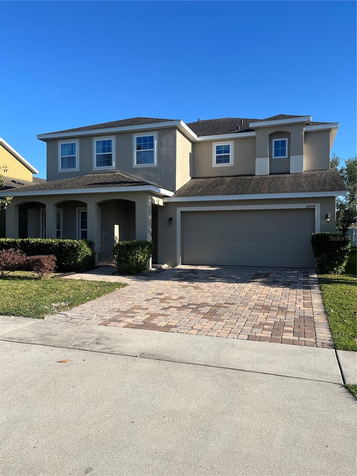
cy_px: 238
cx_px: 178
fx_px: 358
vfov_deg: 67.3
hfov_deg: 53.1
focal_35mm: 26
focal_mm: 5.1
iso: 50
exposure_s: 1/2755
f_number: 1.6
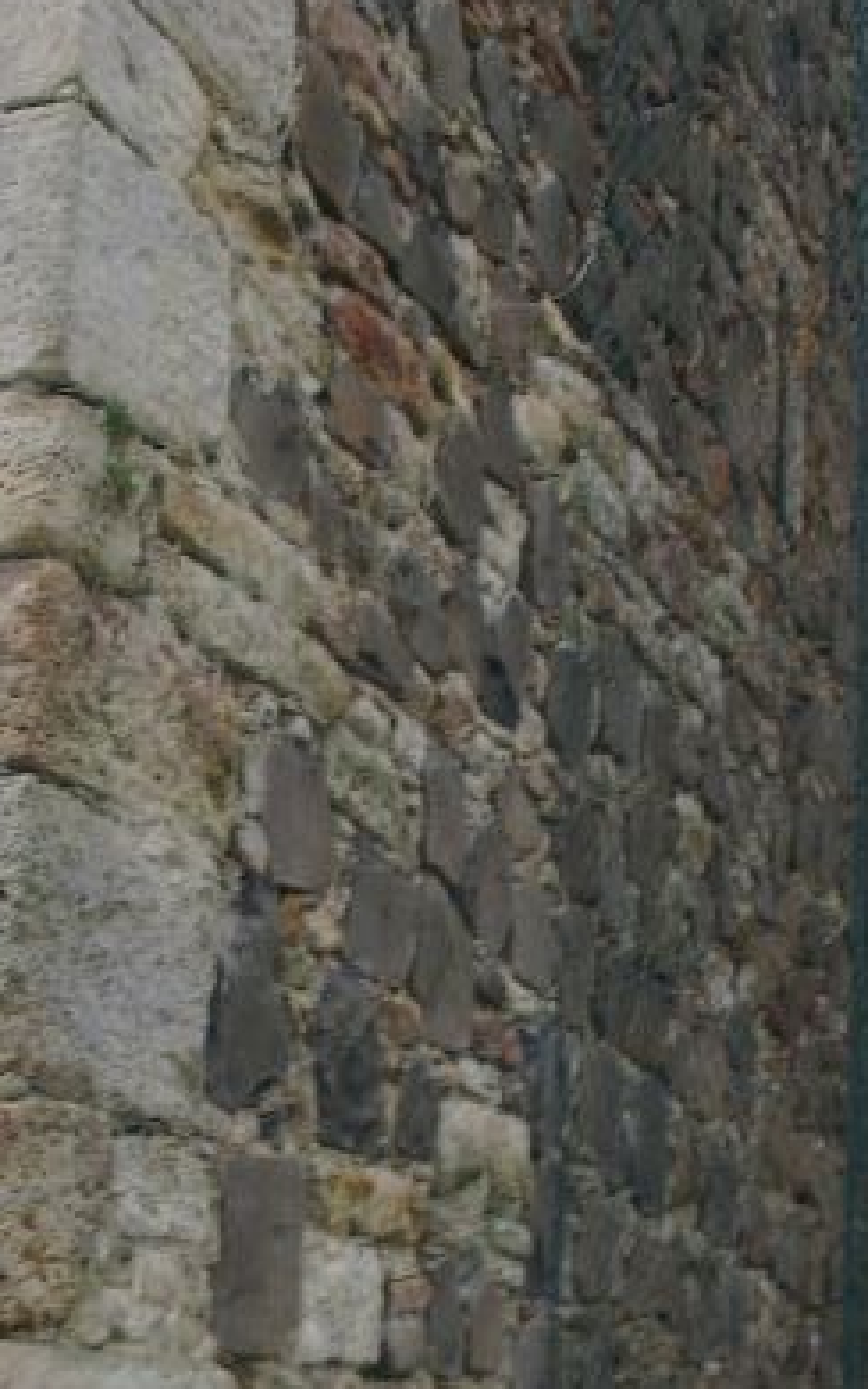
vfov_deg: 27.6
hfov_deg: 17.6
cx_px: 430
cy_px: 947
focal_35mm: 74
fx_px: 2799
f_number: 5.6
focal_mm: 7.13
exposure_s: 1/8
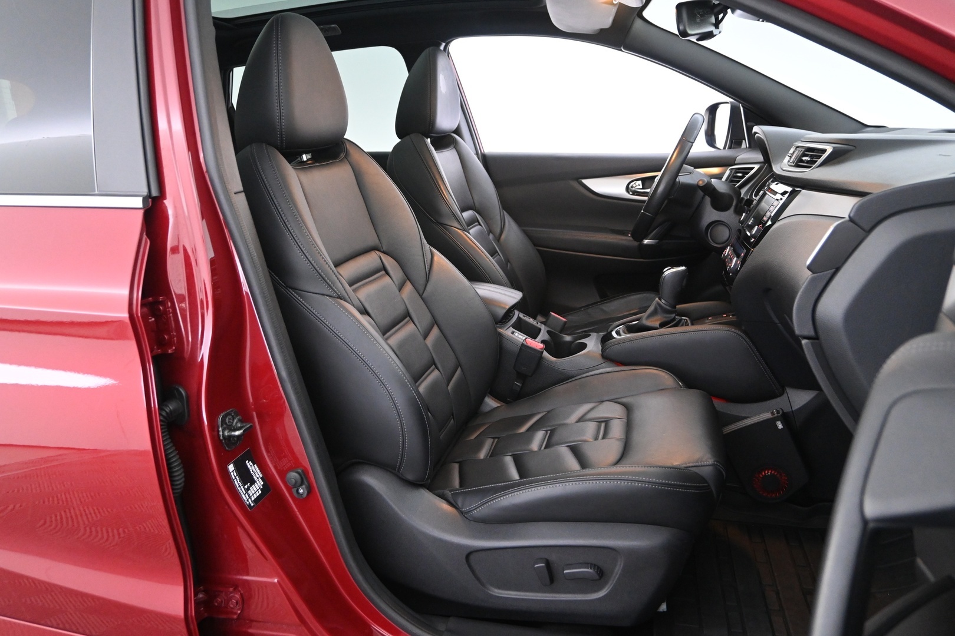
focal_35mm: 27
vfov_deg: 47.9
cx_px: 478
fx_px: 716
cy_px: 318
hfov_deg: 67.4
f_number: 3.5
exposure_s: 1/25
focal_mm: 18
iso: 3200
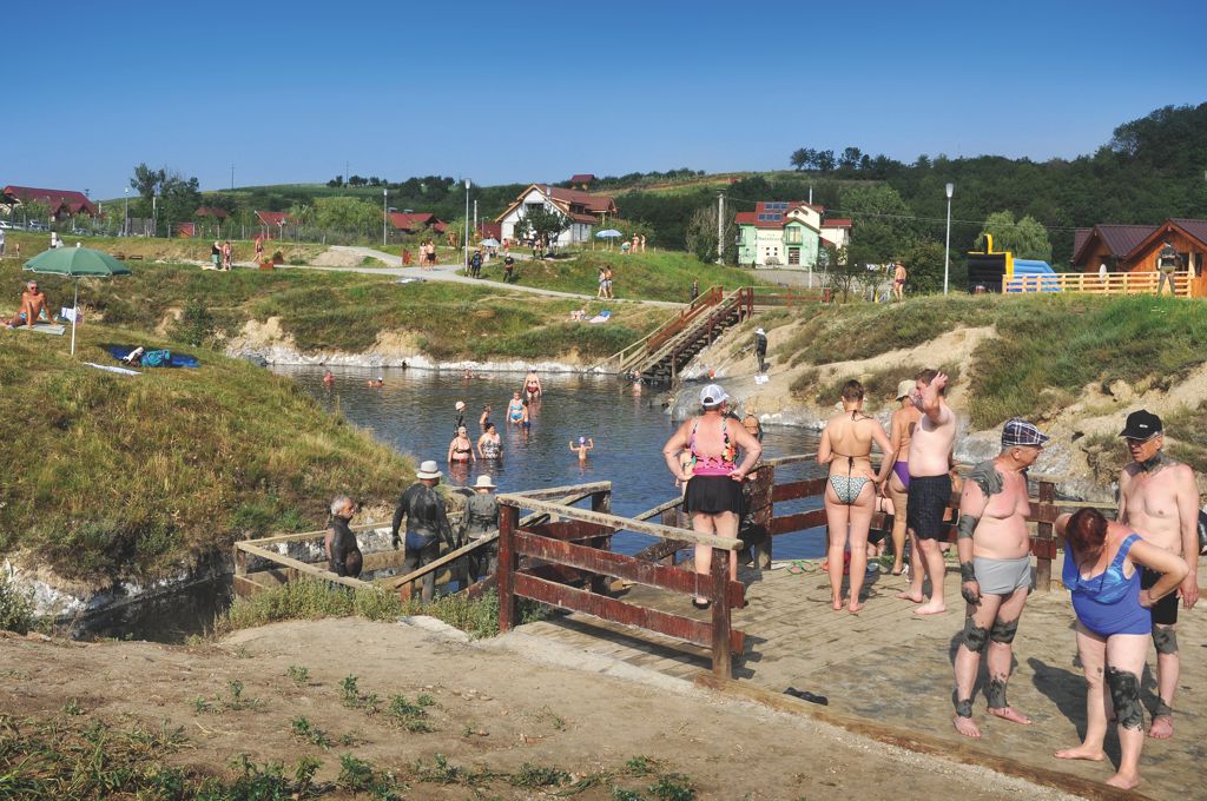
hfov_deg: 53.2
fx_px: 1205
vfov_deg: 36.8
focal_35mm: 36
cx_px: 604
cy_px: 400
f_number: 14
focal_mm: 24
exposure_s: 1/200
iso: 200
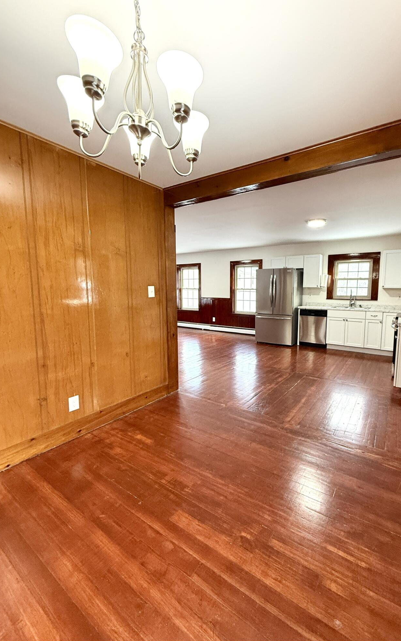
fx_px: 262
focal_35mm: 15
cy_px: 318
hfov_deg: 74.0
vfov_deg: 101.5
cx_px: 240
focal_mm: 2.22
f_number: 2.2
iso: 400
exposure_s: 1/60
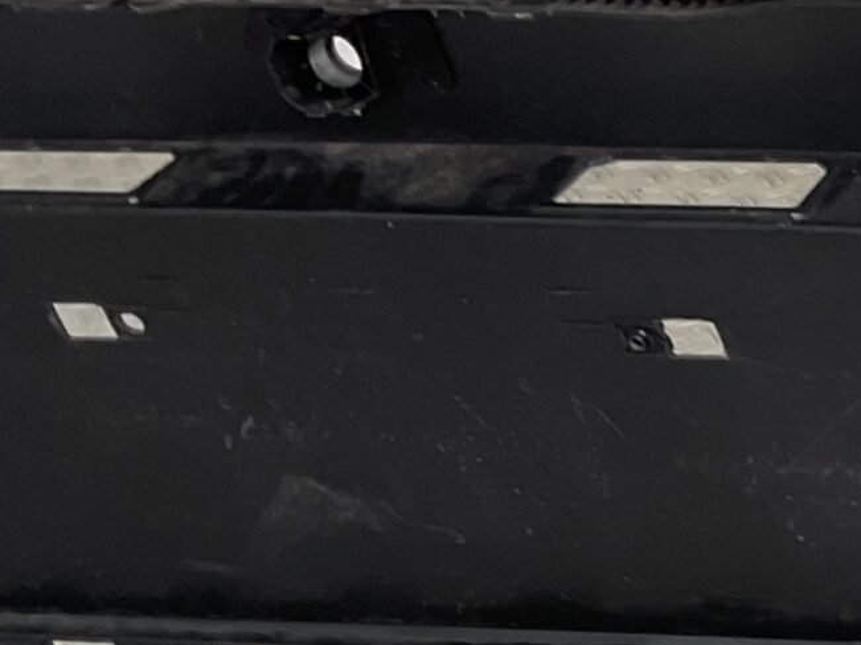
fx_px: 2835
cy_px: 579
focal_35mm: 114
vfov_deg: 12.9
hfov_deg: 15.1
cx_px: 1534
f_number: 1.8
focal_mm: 3
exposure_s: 1/138
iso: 16
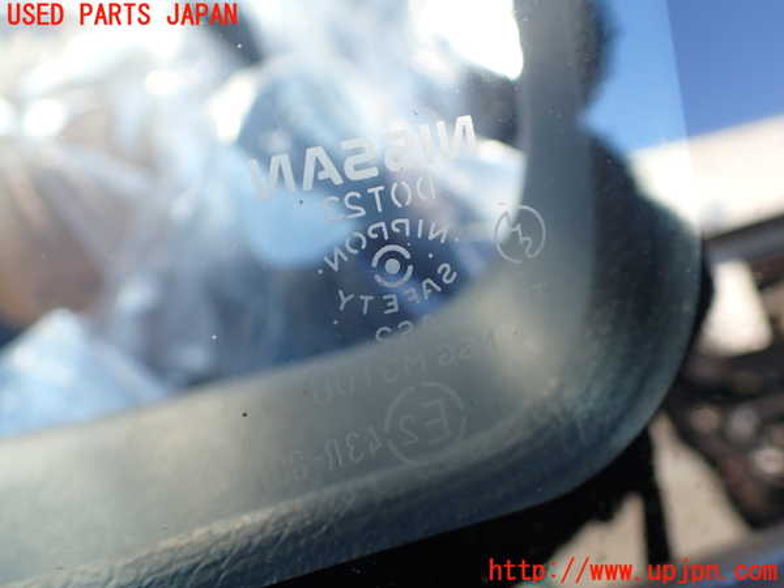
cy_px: 294
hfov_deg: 60.0
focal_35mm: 30
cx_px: 392
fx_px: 679
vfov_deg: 46.8
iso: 125
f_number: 2.3
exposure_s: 1/125
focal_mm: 5.4
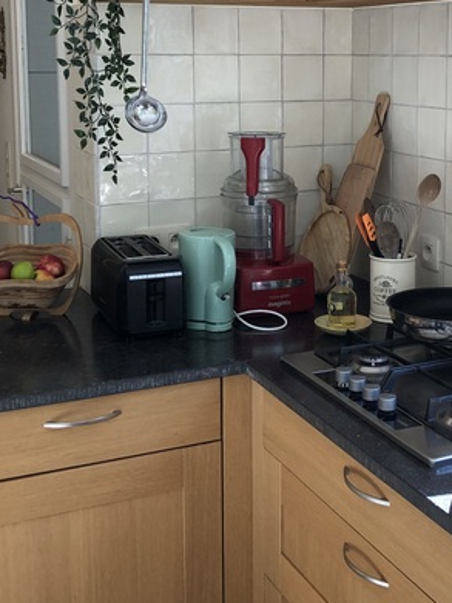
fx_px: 958
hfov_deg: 26.4
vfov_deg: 34.5
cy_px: 188
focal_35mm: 55
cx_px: 312
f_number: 1.8
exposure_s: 1/50
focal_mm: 3.99
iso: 32
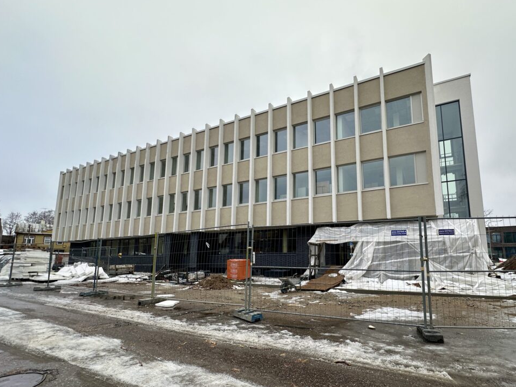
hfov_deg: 98.1
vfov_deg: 81.7
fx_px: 224
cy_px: 193
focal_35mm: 15
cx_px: 270
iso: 40
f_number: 2.2
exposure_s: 1/136
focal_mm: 2.22
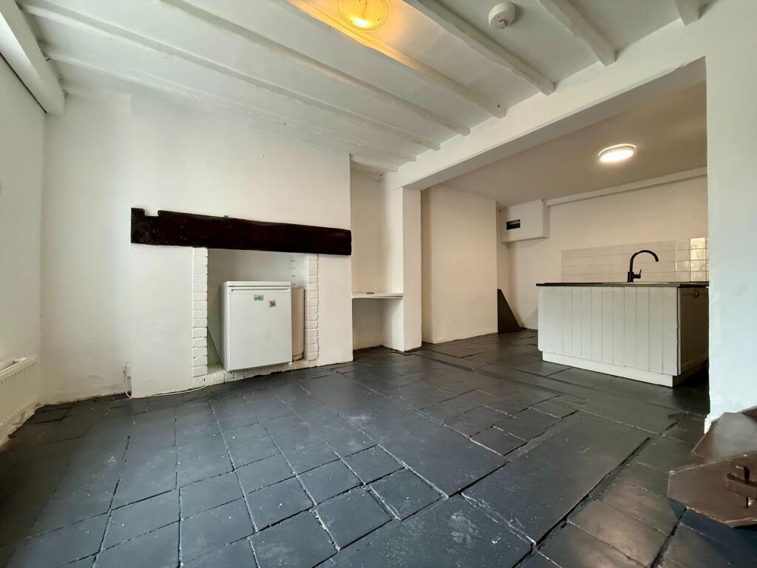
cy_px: 284
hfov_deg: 102.1
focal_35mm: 14
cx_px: 378
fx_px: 306
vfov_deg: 85.7
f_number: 2.2
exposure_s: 1/100
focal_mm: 2.22
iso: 320
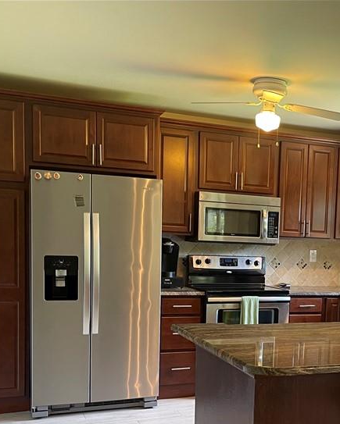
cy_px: 299
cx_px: 292
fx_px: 578
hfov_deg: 31.6
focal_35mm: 46
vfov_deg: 39.6
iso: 200
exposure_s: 1/60
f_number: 1.6
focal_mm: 5.1
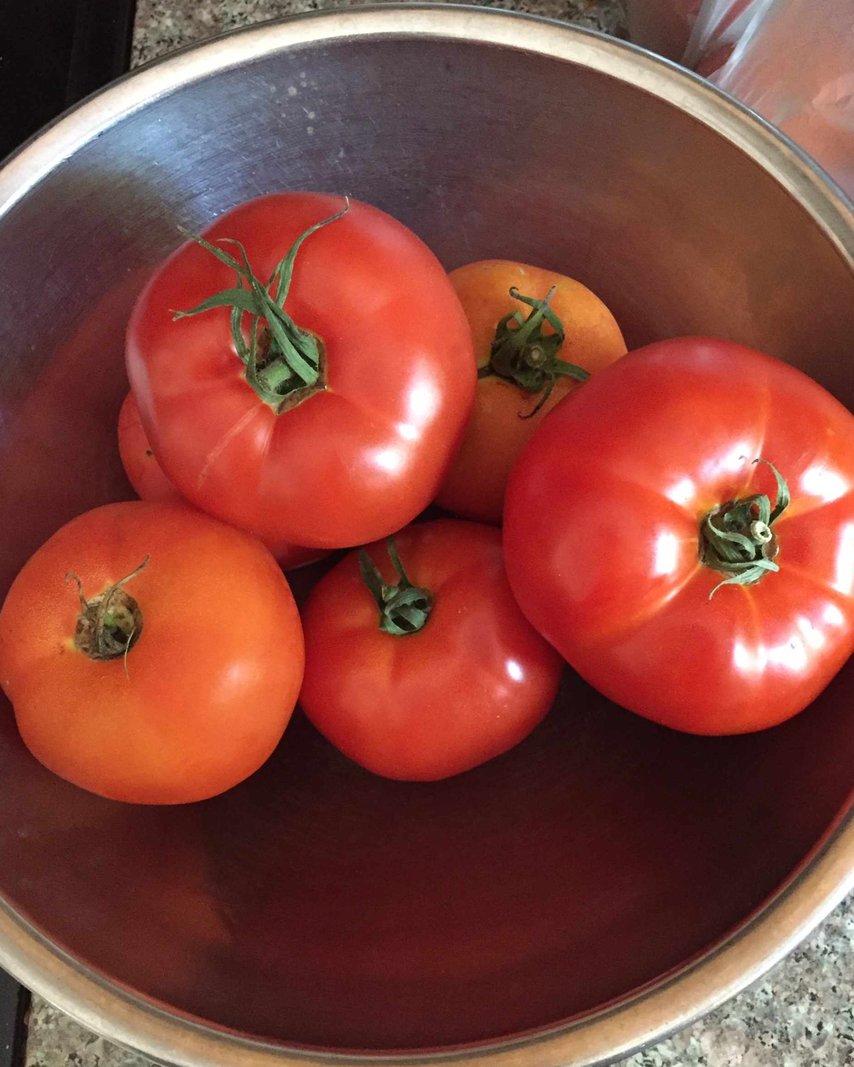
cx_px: 422
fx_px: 980
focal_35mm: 31
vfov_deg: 57.2
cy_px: 537
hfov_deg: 47.1
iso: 400
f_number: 2.2
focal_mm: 4.15
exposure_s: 1/15
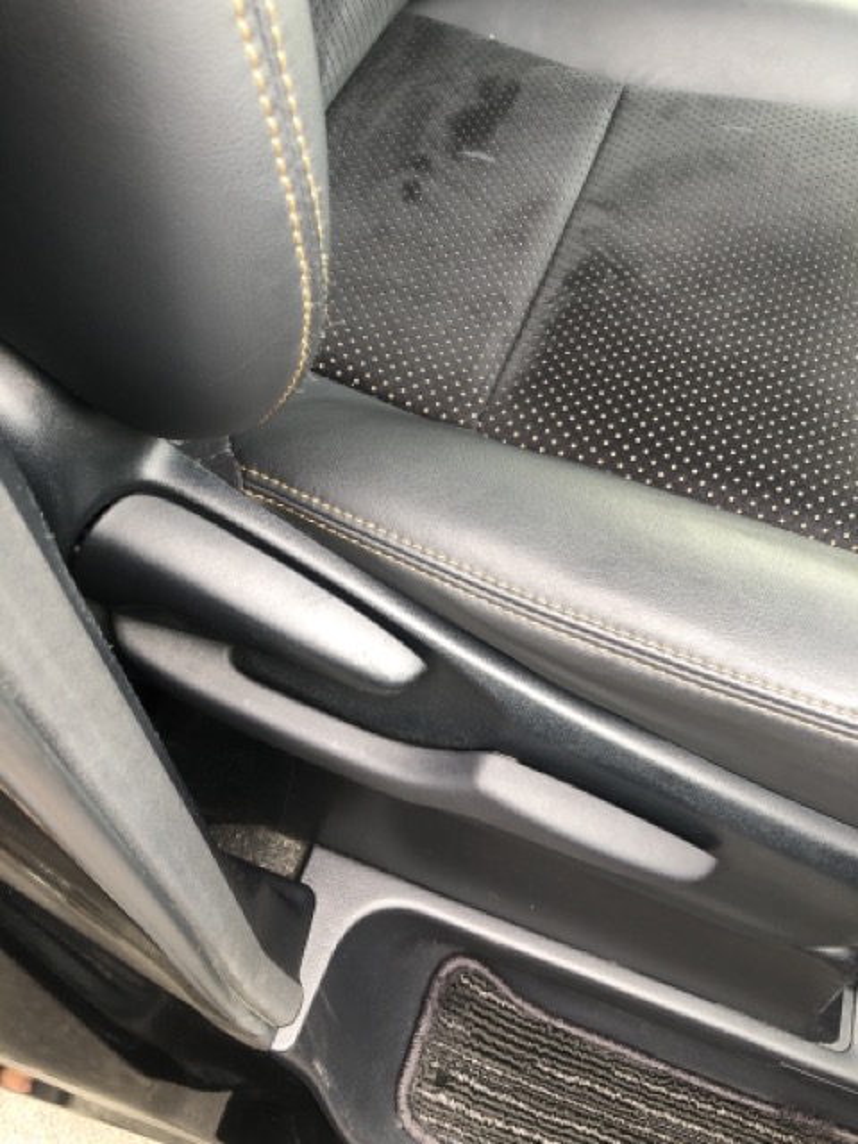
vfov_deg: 63.4
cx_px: 429
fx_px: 925
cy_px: 572
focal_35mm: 28
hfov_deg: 49.7
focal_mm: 3.99
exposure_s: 1/40
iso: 32
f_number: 1.8
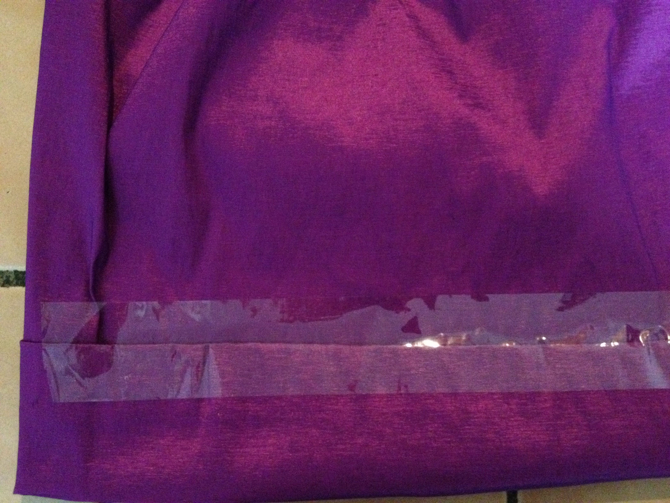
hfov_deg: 52.6
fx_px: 677
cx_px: 335
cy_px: 252
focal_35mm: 35
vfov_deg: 40.7
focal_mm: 4.28
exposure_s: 1/15
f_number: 2.4
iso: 800
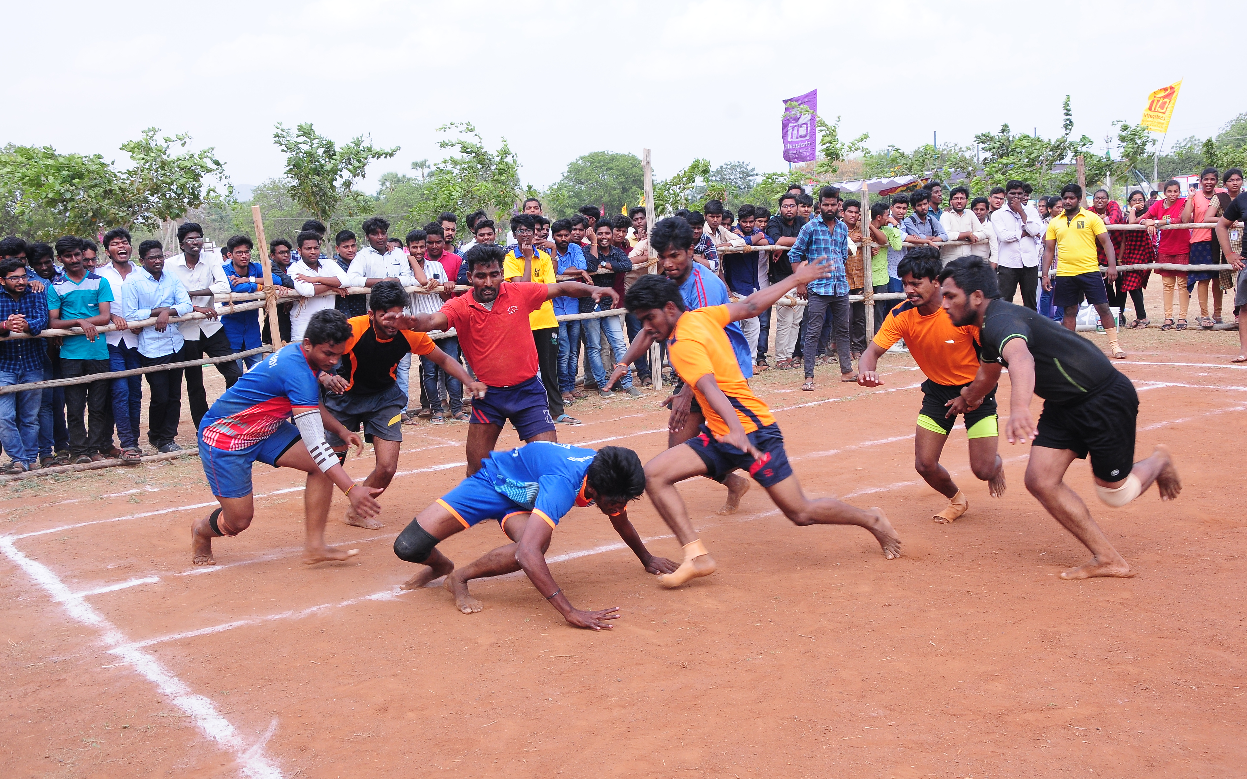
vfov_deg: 33.1
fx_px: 1309
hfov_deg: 50.9
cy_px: 363
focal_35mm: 39
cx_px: 619
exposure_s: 1/200
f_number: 7.1
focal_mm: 25
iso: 250
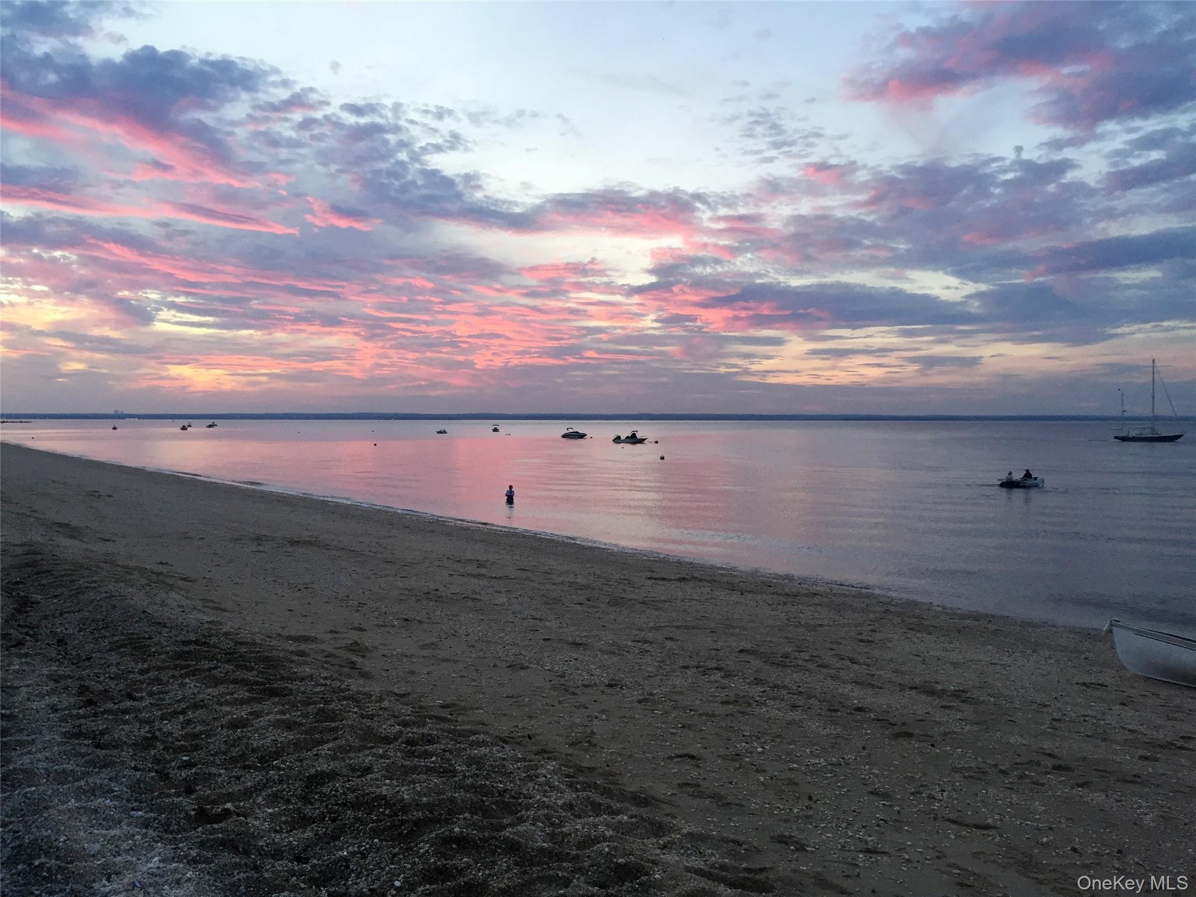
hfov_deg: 61.7
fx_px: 1002
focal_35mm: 29
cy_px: 448
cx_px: 598
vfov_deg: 48.2
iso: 64
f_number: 2.2
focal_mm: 4.15
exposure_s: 1/30
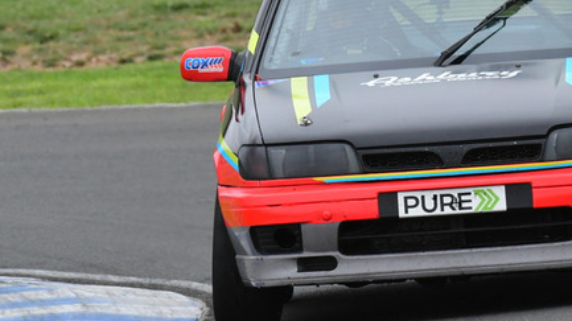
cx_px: 328
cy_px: 67
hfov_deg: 1.5
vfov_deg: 0.8
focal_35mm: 1453
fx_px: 22026
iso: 1600
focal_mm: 500
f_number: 10
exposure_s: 1/640
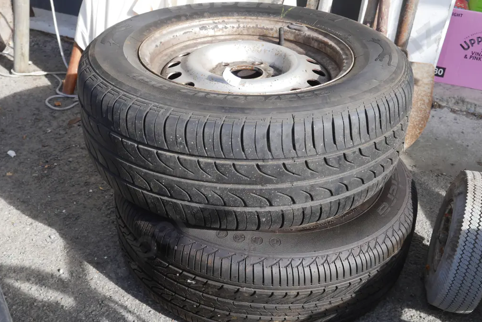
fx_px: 562
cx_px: 241
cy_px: 175
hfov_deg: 46.4
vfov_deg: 31.9
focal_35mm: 42
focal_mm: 20
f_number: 6.3
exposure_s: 1/200
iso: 200
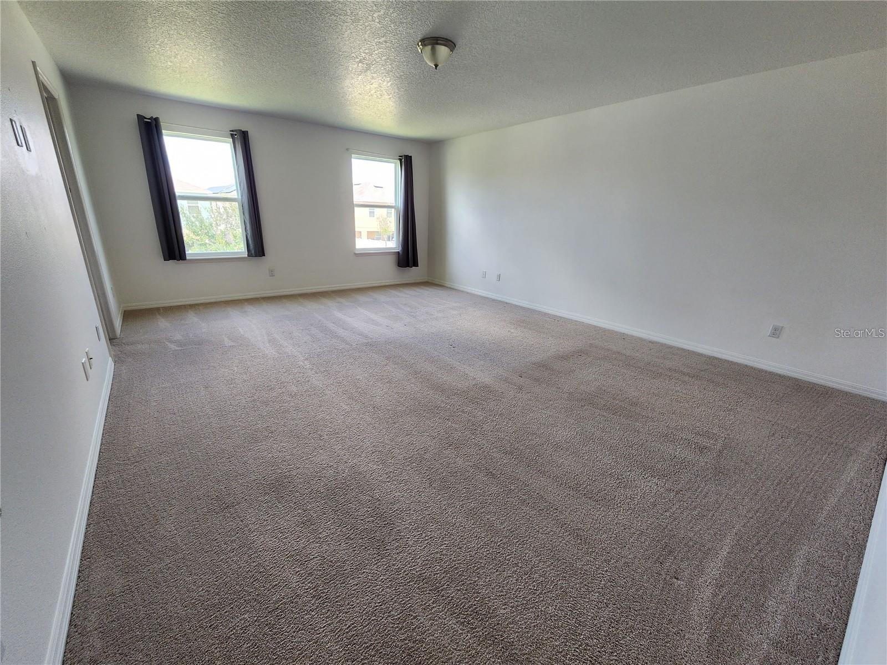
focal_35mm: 13
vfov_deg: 89.9
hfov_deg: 106.2
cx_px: 444
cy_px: 332
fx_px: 333
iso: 100
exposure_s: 1/60
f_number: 2.2
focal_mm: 2.2
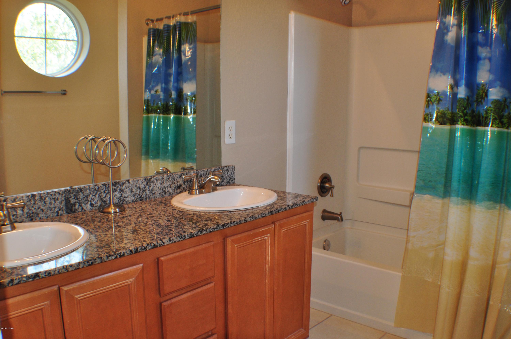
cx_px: 256
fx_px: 553
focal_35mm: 39
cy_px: 170
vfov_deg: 34.1
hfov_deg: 49.6
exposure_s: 1/60
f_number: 6.3
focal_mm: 26
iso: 640
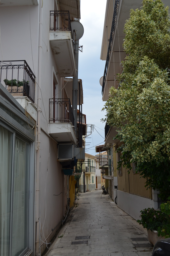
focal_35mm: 39
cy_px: 128
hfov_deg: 34.1
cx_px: 85
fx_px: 277
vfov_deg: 49.6
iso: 250
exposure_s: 1/350
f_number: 4.8
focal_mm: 26
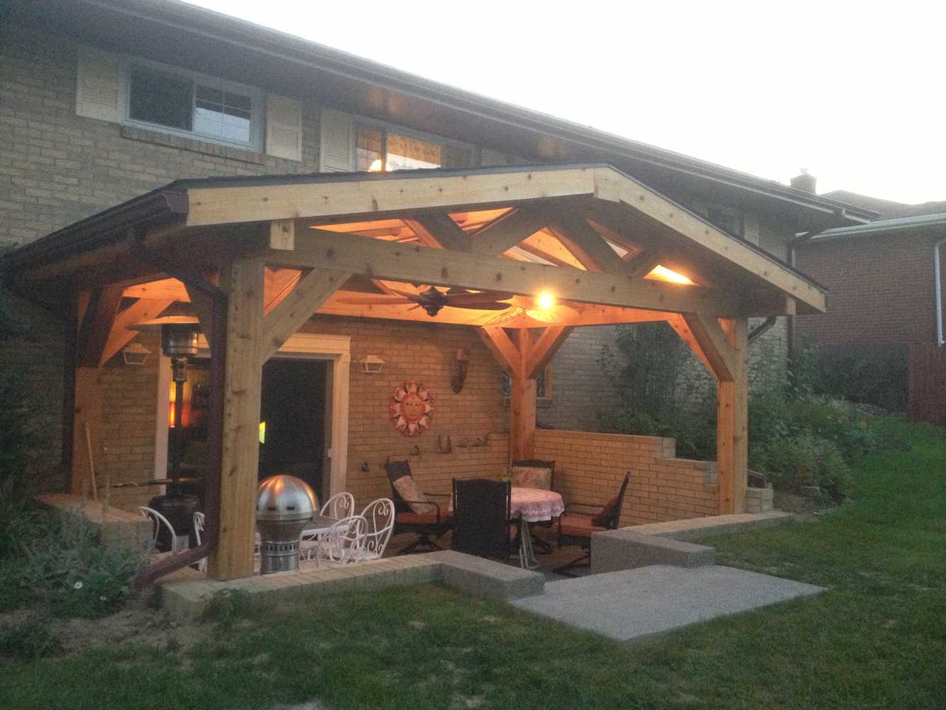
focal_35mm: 35
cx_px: 473
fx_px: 957
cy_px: 355
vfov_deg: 40.7
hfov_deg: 52.6
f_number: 2.4
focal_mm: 4.28
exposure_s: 1/20
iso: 400
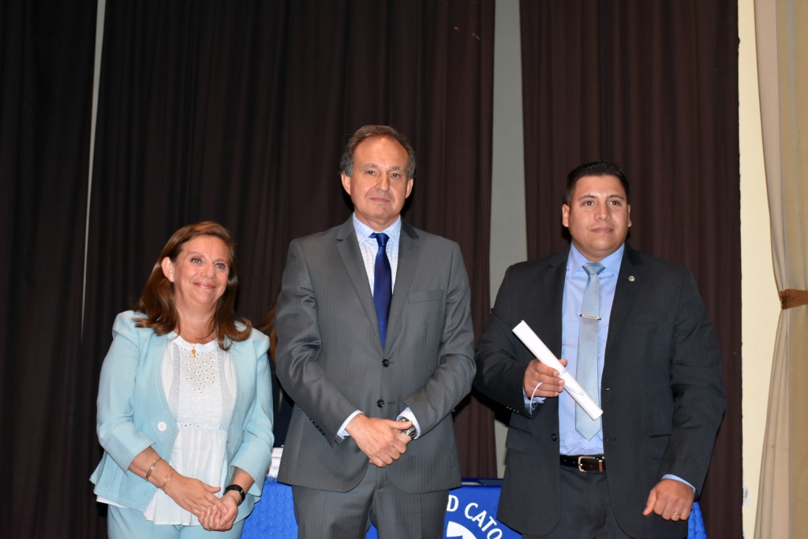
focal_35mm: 52
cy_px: 270
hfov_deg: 37.8
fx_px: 1178
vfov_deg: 25.8
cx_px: 404
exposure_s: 1/60
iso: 1600
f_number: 5.6
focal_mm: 35
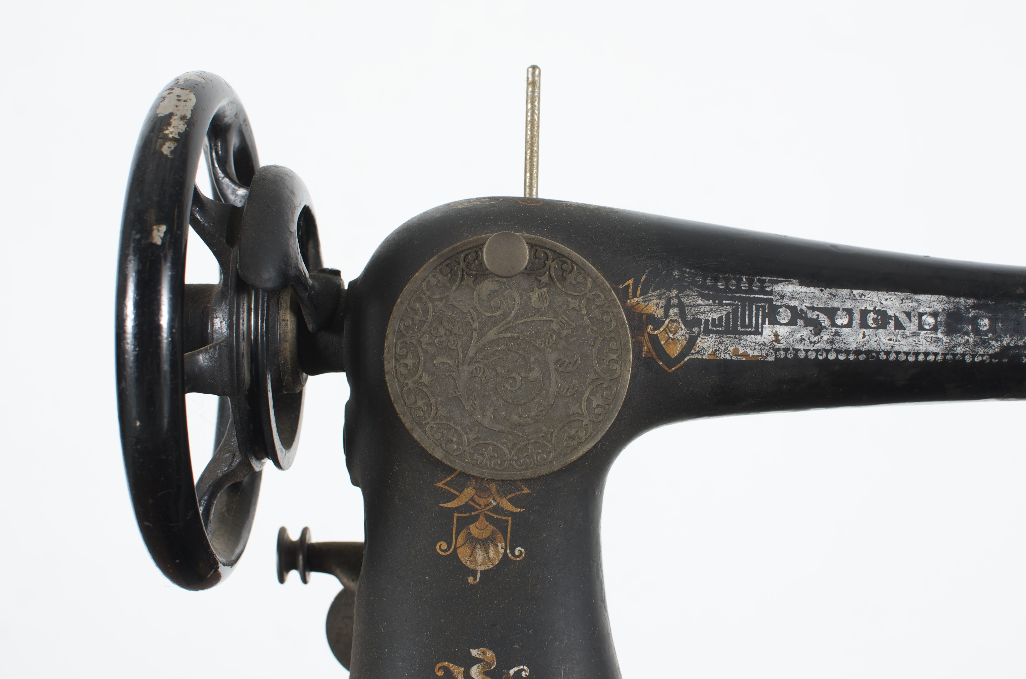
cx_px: 513
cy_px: 340
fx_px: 1493
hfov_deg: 37.9
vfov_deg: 25.6
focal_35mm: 52
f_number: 6.3
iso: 100
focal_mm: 35
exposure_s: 1/125
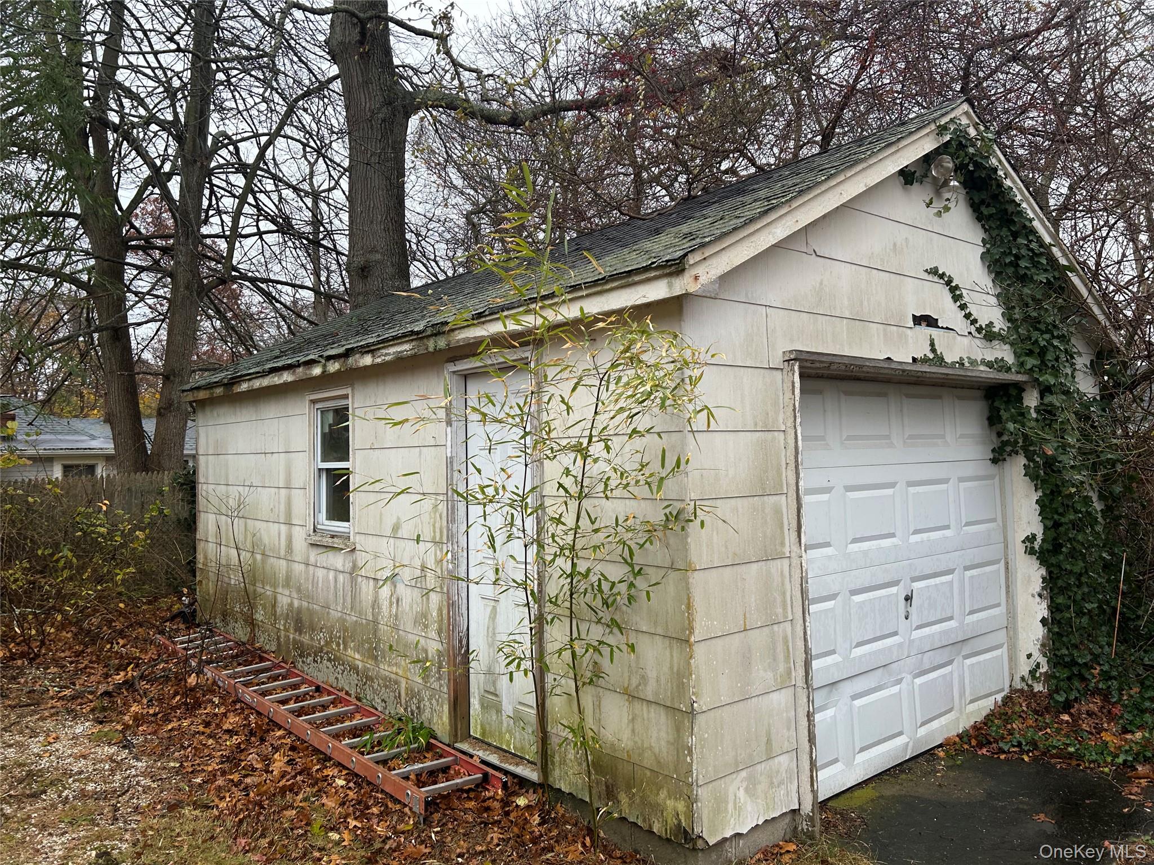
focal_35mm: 26
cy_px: 432
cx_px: 577
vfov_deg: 53.1
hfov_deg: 67.3
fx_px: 867
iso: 40
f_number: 1.5
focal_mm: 5.7
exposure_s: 1/172
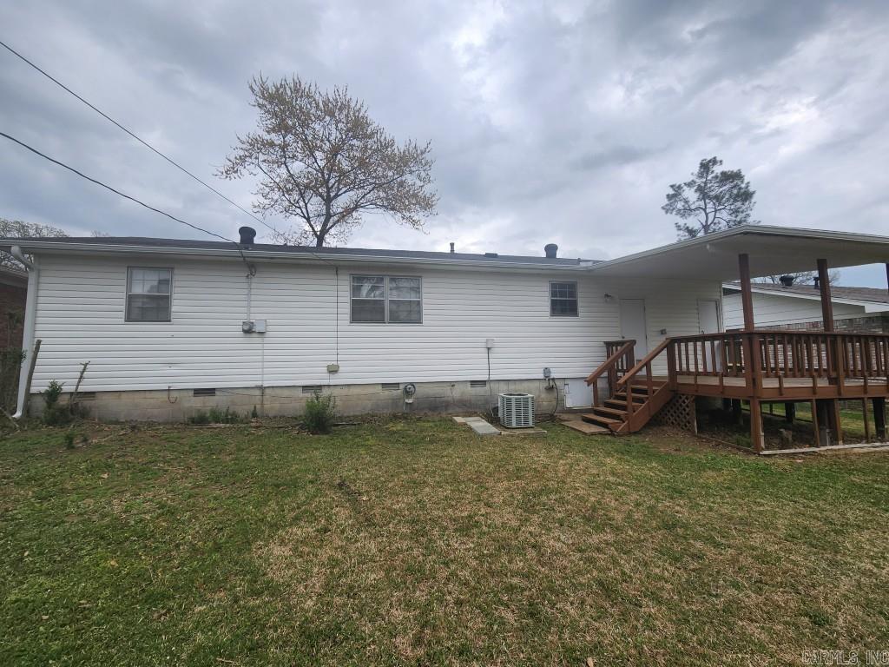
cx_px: 444
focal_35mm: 13
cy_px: 334
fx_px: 334
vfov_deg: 89.9
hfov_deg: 106.2
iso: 50
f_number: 2.2
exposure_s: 1/746
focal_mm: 2.2
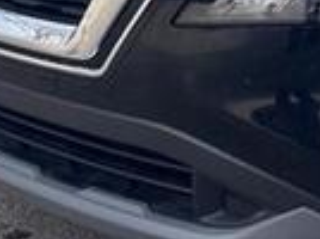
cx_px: 377
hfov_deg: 19.0
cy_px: 5
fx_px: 904
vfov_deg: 14.8
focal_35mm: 98
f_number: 1.6
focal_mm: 5.96
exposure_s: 1/1175
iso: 64
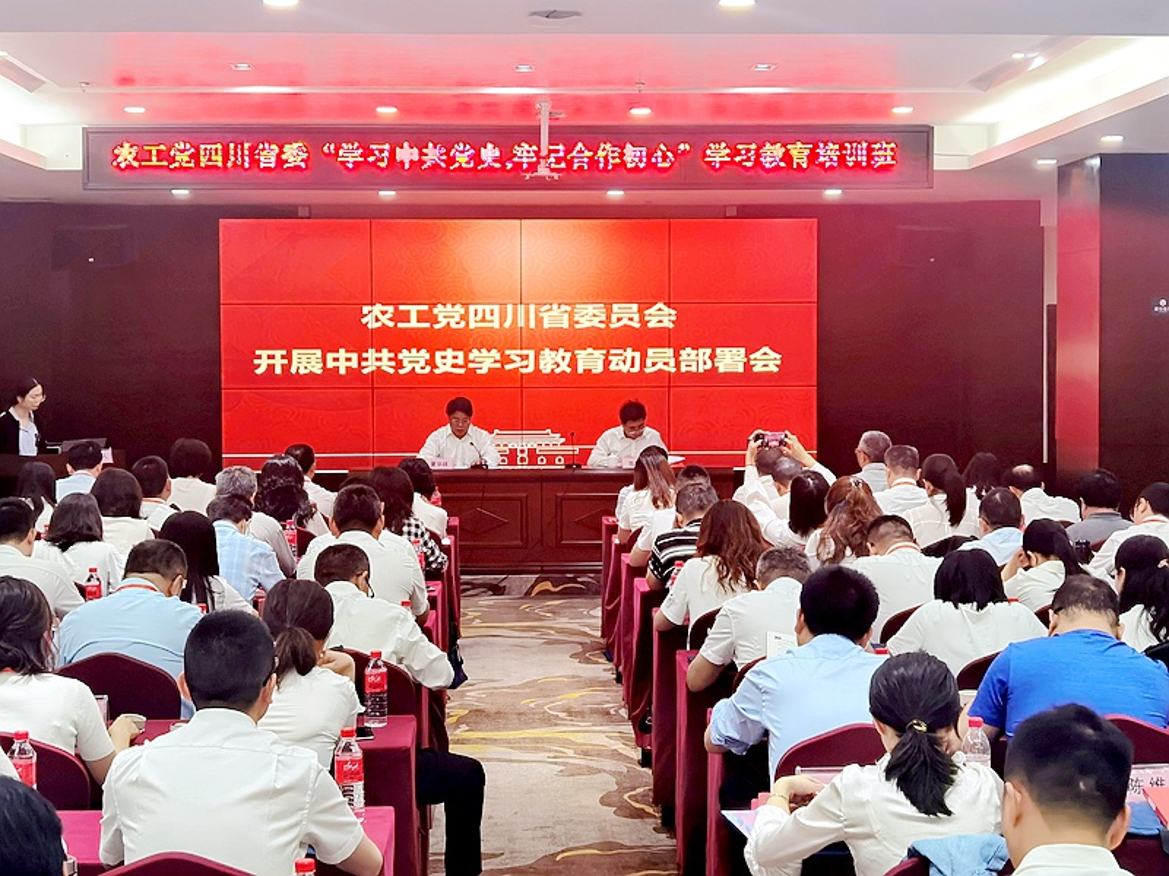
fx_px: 2094
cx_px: 584
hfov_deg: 31.2
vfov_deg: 23.7
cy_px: 438
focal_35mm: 62
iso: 64
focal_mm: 6.71
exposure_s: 1/100
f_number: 1.9
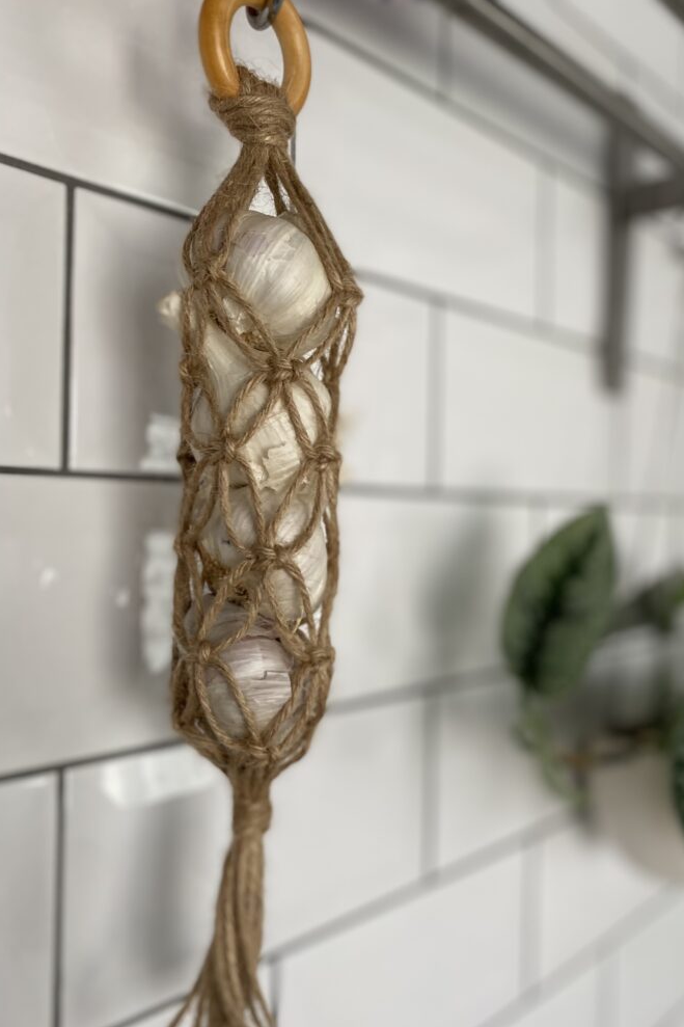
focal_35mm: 28
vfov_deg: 65.5
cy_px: 530
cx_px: 360
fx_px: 798
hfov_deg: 46.4
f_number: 1.8
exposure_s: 1/121
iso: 125
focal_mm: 4.25
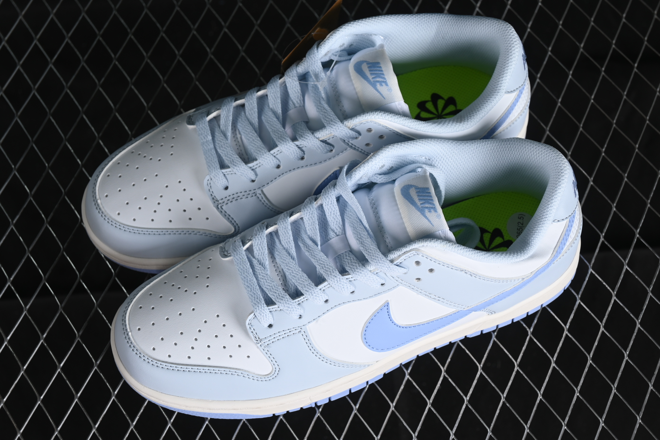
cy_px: 220
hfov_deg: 27.0
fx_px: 1375
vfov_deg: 18.2
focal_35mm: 75
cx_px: 330
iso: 160
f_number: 7.1
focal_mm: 50
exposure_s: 1/80
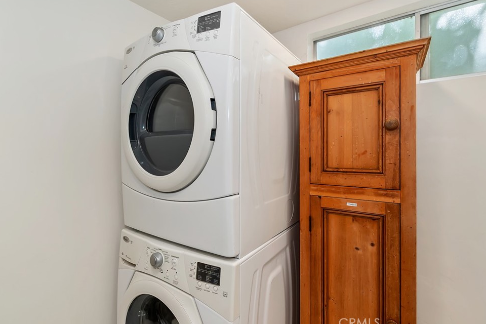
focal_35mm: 16
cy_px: 157
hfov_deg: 96.7
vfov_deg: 73.7
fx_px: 216
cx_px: 249
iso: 220
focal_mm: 10
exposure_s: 1/30
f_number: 8
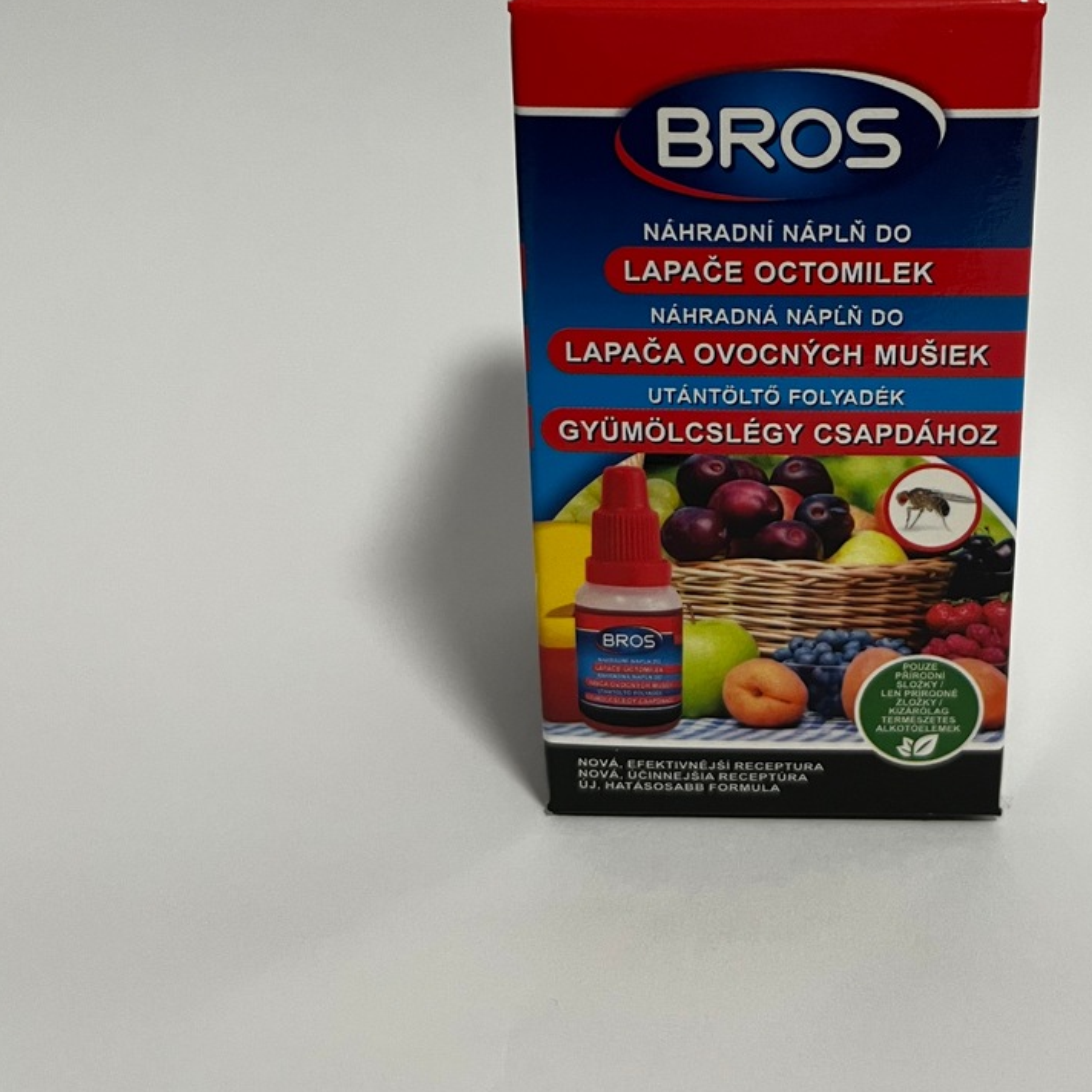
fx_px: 1535
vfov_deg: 38.1
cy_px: 265
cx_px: 750
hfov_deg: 38.6
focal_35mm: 43
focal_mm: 5.1
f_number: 1.6
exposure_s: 1/50
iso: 125
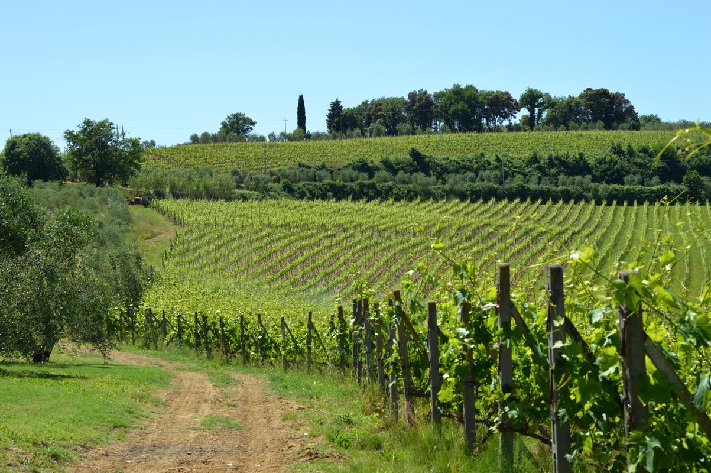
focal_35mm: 75
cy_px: 236
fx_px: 1480
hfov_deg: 27.0
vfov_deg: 18.2
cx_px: 356
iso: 100
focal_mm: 50
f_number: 8
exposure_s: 1/250
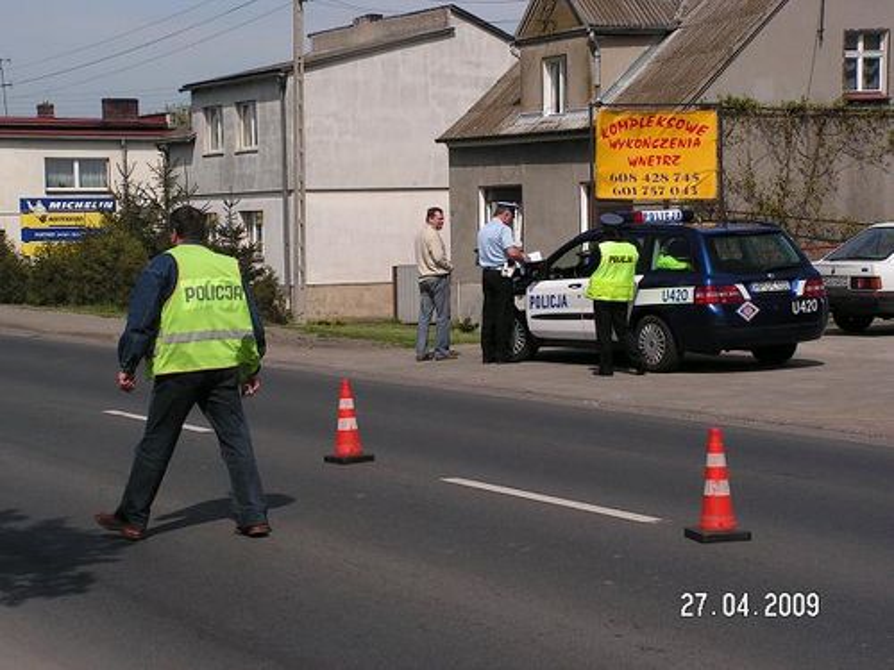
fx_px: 2144
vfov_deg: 17.8
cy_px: 335
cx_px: 447
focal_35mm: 83
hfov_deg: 23.6
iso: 64
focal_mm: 13.9
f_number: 4.8
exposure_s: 1/800
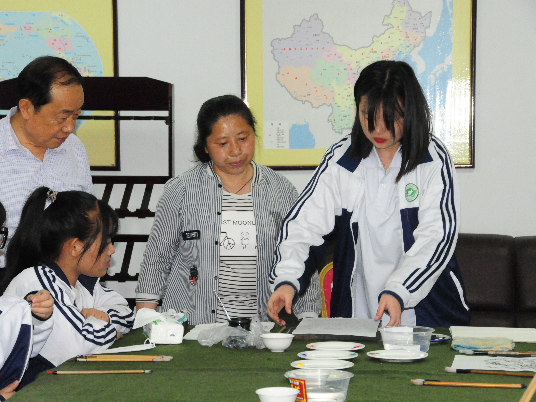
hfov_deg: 17.3
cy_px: 201
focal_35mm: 114
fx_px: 1765
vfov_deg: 13.0
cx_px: 237
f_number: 9
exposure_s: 1/60
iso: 3200
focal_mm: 70
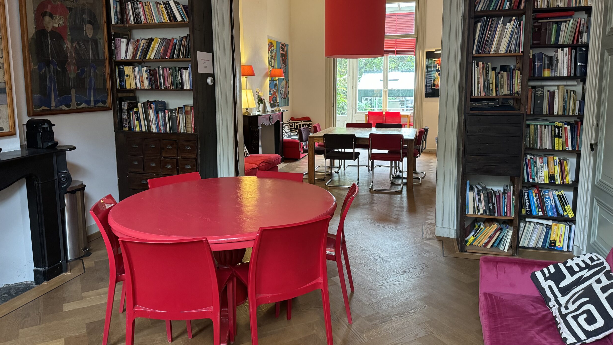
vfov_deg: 42.8
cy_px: 143
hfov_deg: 69.8
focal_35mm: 27
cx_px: 314
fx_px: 439
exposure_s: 1/50
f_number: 1.78
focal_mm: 6.76
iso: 640
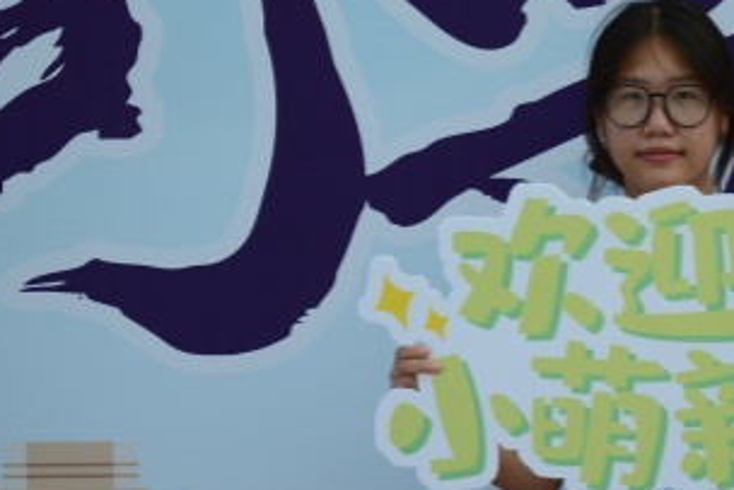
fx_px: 3019
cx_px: 654
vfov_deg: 9.3
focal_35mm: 148
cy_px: 157
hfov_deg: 13.7
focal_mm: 50
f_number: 5
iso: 640
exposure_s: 1/2500
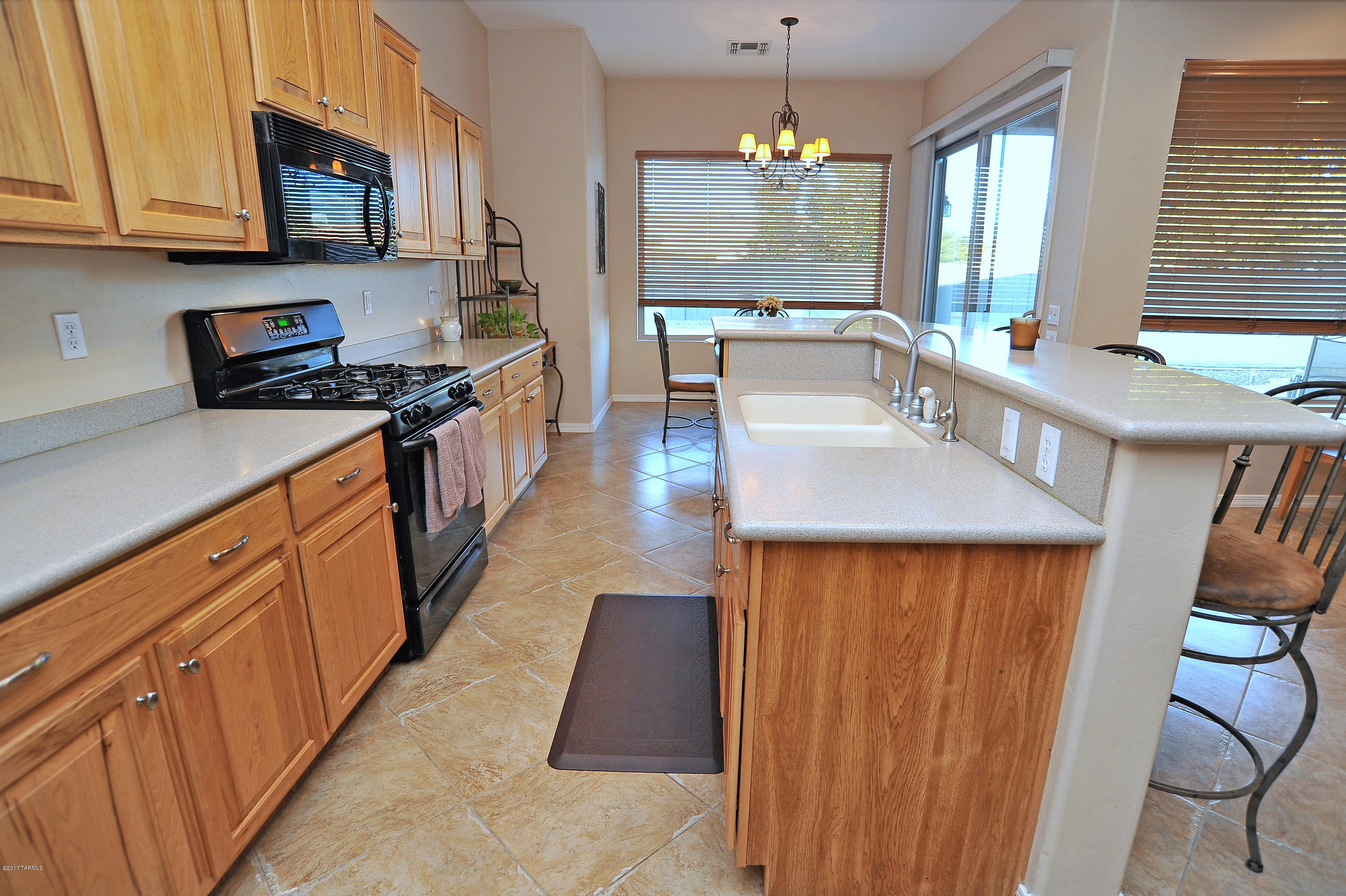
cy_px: 448
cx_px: 673
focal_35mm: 18
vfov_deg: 67.3
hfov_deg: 90.0
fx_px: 673
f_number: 6.3
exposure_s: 1/40
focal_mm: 18
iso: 800
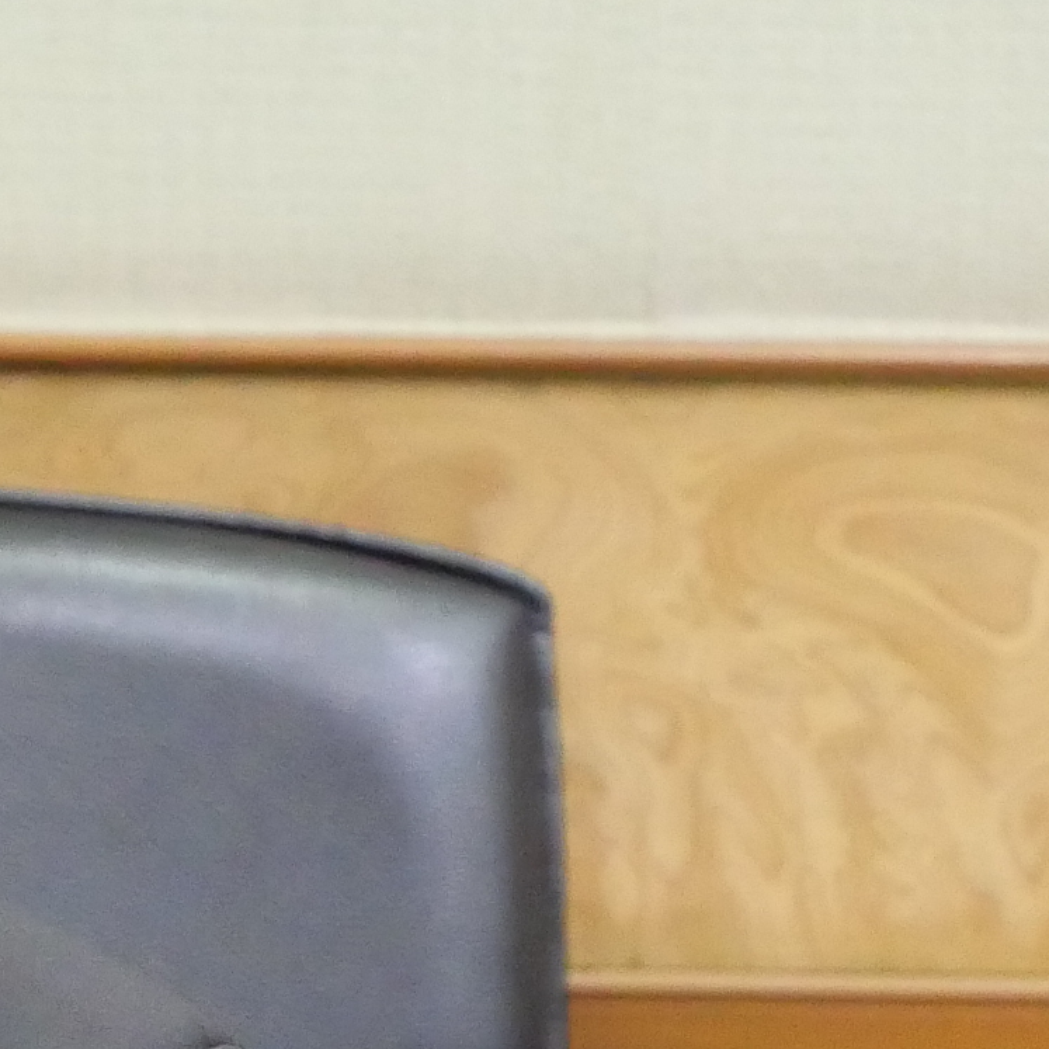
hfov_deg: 4.0
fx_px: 14914
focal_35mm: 435
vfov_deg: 4.0
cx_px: -910
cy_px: 997
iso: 3200
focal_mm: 50
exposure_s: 1/20
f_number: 5.6
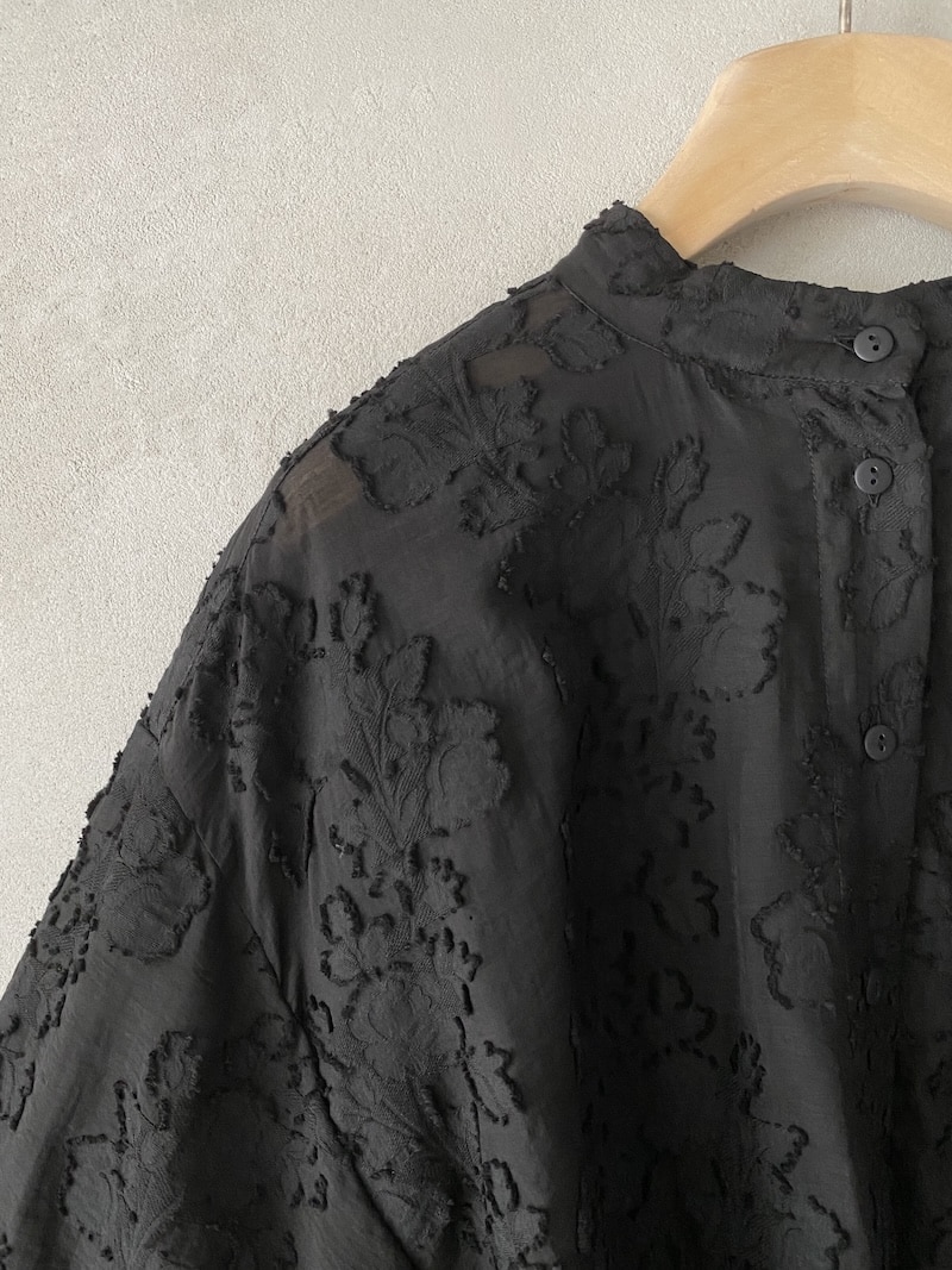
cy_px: 635
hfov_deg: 53.1
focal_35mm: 26
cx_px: 476
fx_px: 954
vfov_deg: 67.3
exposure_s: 1/60
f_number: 1.8
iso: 125
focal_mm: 4.25
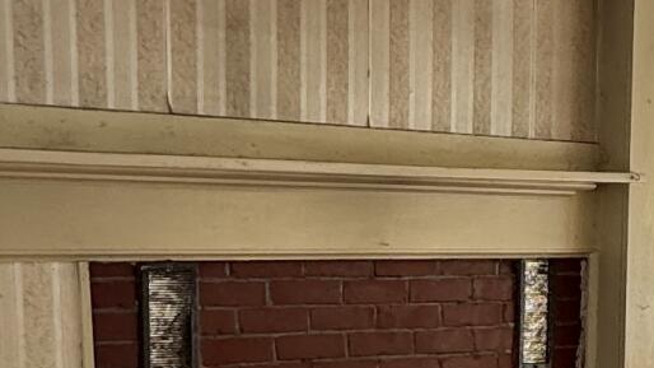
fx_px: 1543
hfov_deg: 23.3
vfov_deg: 13.0
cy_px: 526
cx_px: 585
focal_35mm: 89
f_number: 2.2
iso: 40
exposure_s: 1/103
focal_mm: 2.22
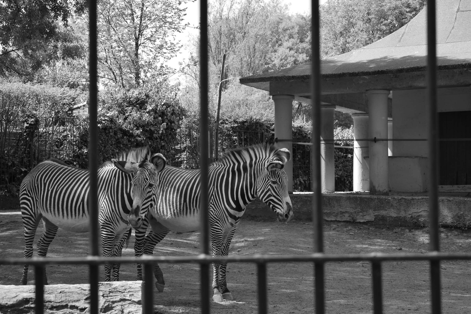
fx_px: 1079
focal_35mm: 82
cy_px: 157
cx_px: 236
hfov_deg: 24.6
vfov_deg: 16.6
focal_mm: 55
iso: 100
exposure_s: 1/160
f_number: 5.6
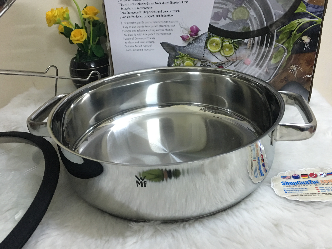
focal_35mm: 31
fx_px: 297
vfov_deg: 45.4
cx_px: 176
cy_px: 121
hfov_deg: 58.3
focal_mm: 4.15
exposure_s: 1/10
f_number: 2.2
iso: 100
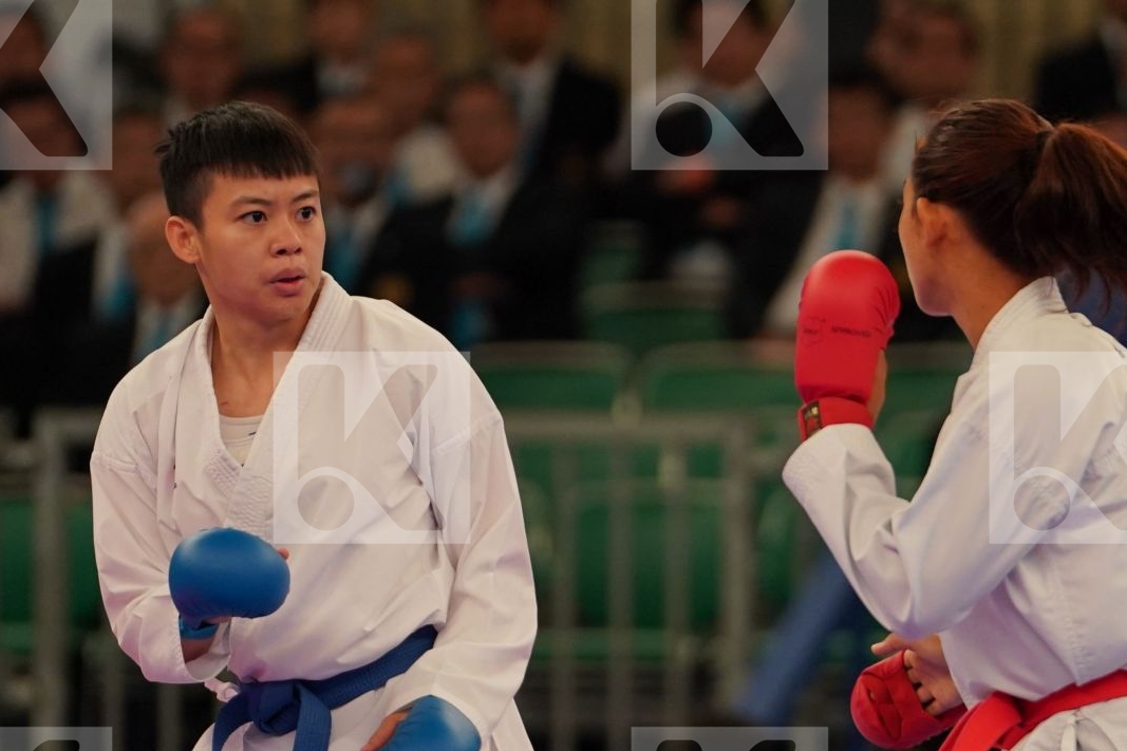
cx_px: 730
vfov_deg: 2.7
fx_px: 15837
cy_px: 448
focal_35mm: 506
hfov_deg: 4.1
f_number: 2.8
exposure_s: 1/1000
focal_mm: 200
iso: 1600
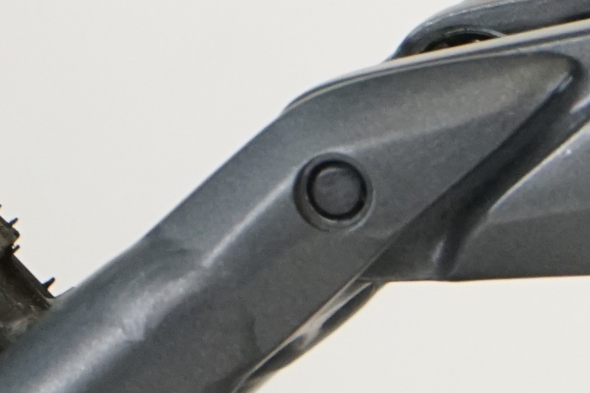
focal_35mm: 401
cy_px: 507
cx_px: 1587
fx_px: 6571
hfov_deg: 4.9
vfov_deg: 3.4
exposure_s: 1/200
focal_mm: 70
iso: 2500
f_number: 5.6
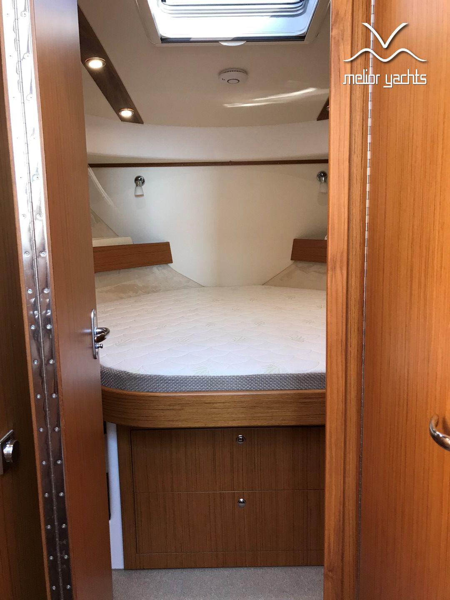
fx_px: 485
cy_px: 300
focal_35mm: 28
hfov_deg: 49.7
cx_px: 225
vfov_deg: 63.4
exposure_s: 1/33
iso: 32
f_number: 1.8
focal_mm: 3.99
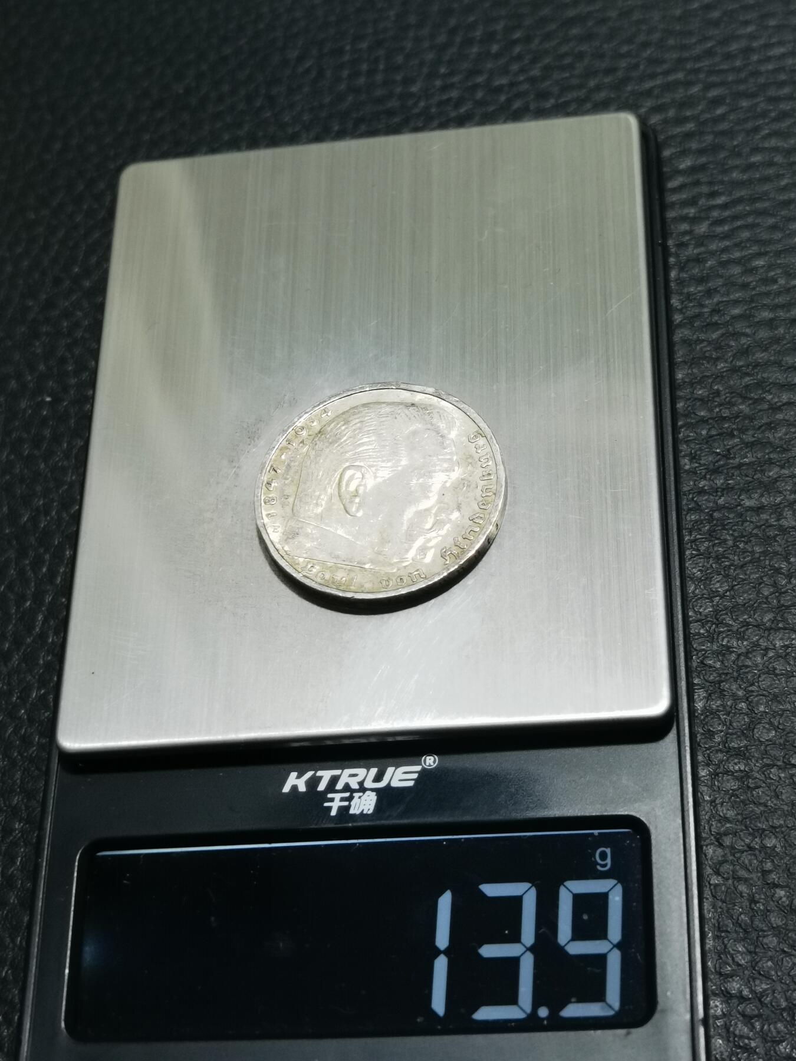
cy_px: 530
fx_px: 1809
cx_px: 398
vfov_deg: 32.7
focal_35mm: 59
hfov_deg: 24.8
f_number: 1.9
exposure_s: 1/100
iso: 125
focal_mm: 6.67
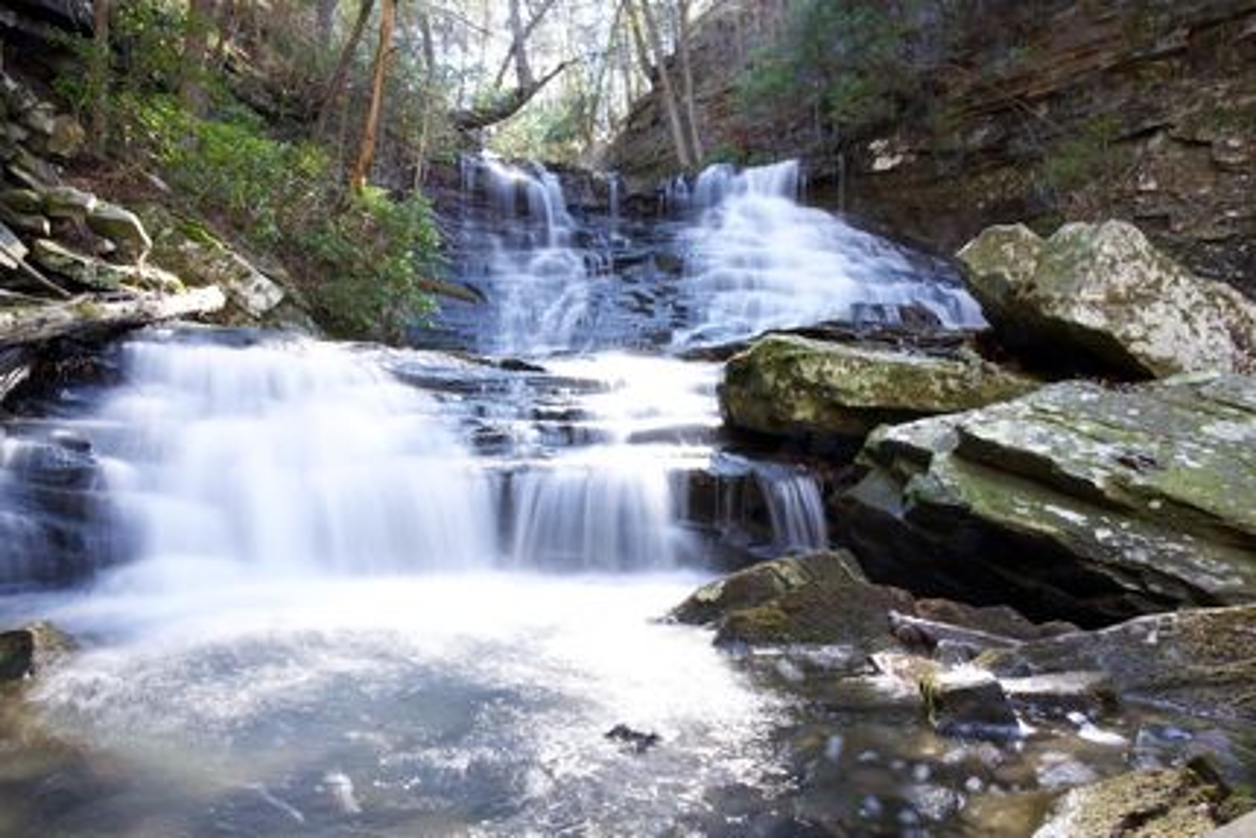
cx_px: 628
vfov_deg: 53.2
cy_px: 419
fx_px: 838
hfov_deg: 73.7
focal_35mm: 24
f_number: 22
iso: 100
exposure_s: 2
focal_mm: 24
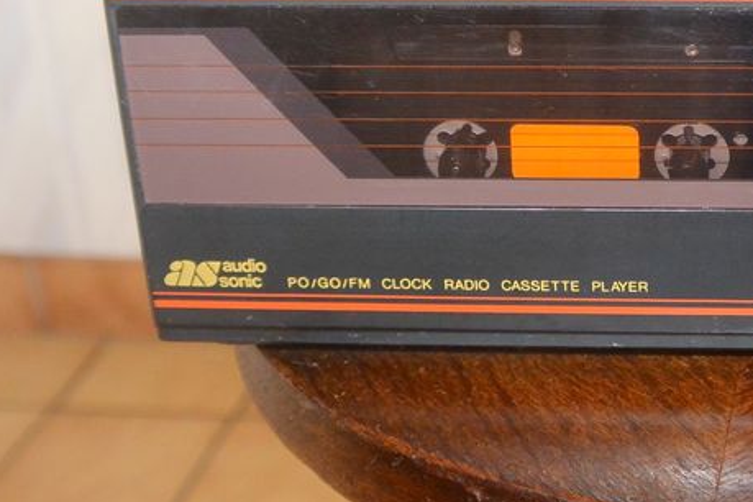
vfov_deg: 18.2
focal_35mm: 74
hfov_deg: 25.9
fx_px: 1548
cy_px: 88
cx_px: 758
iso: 900
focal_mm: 12.7
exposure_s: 1/60
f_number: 3.8
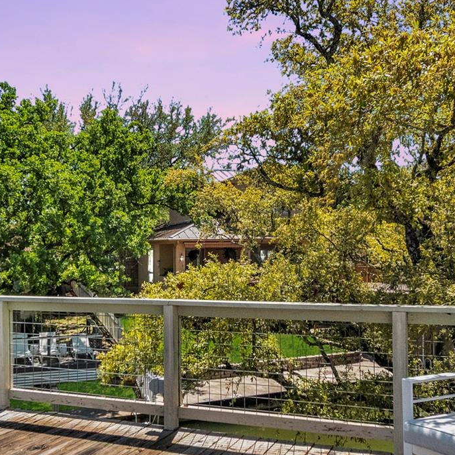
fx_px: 565
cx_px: 215
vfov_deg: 43.8
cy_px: 249
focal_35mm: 38
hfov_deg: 43.8
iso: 1600
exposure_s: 1/6400
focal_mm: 10
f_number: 5.6
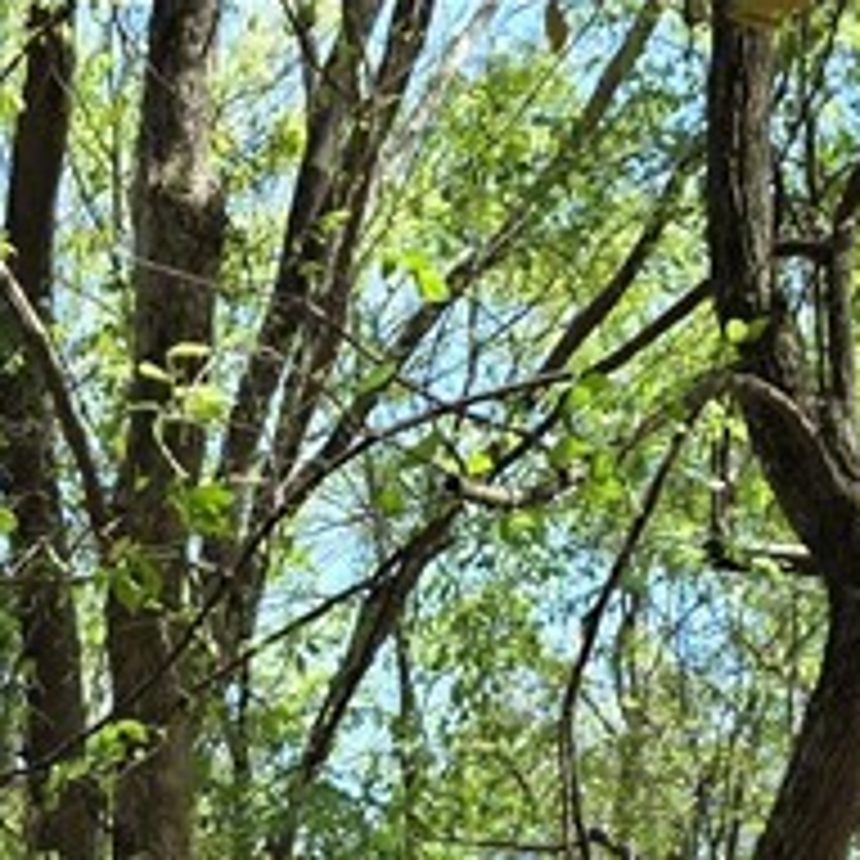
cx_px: -90
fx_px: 3064
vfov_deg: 13.6
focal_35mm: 109
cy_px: 1725
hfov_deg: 15.5
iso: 25
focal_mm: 6.3
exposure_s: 1/359
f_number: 1.7
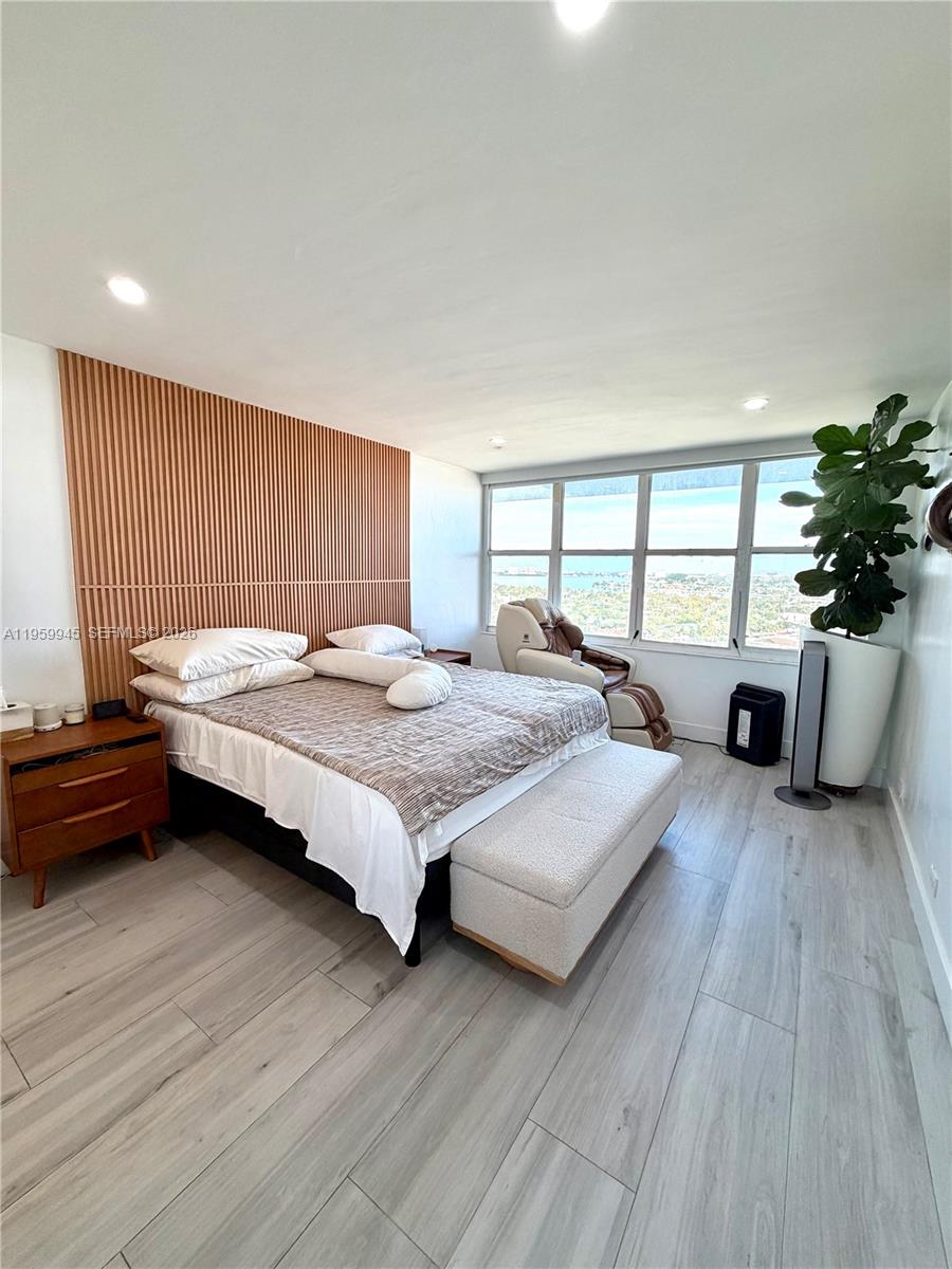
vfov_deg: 102.1
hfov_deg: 85.7
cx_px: 476
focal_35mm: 14
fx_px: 513
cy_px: 634
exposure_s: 1/120
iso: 125
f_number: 2.2
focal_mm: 2.22
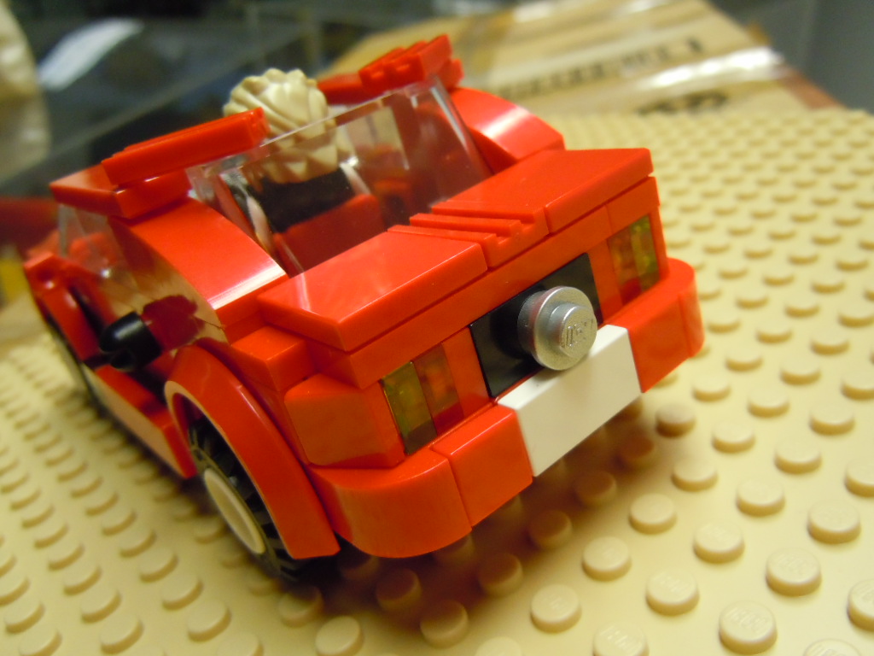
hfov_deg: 60.0
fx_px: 757
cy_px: 328
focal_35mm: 30
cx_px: 437
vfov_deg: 46.8
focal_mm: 5.4
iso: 640
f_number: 3.5
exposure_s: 1/125
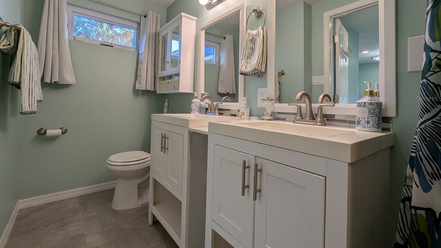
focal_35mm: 15
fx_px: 175
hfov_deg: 102.9
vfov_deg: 69.8
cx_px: 210
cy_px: 99
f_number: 2.2
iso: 49
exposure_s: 1/120
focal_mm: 1.95
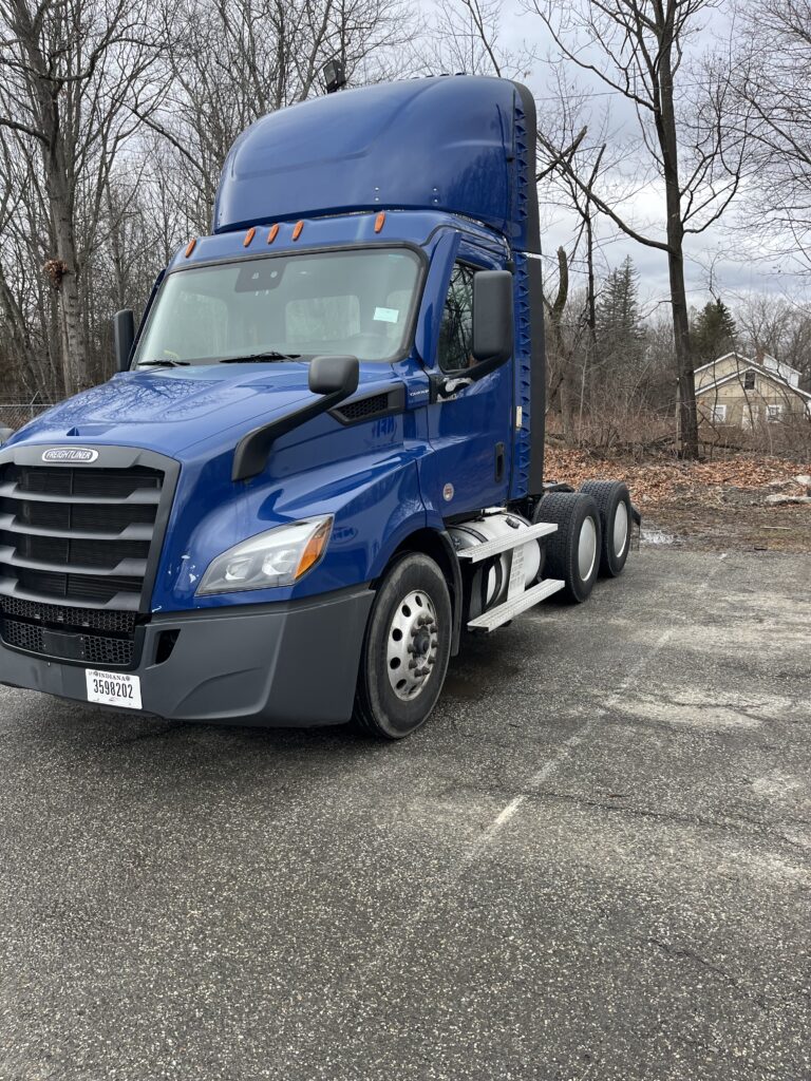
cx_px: 406
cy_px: 540
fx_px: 812
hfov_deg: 53.1
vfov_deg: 67.3
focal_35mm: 26
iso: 50
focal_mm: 5.1
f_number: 1.6
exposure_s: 1/756
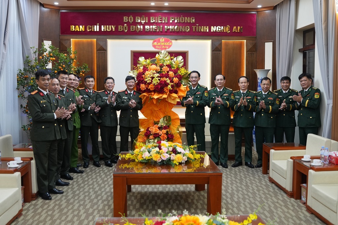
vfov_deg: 36.8
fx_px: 338
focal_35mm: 36
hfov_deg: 53.1
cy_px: 112
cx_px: 169
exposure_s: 1/125
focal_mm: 24
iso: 640
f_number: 2.8
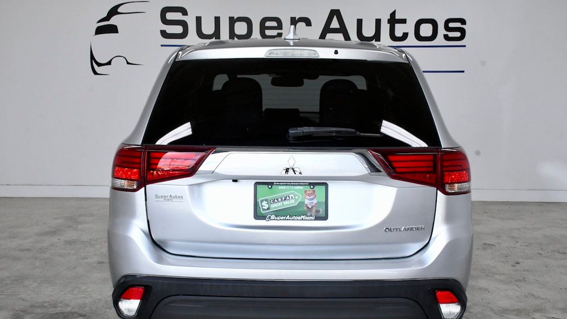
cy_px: 186
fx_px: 722
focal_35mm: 48
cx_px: 288
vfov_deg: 24.9
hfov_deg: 42.9
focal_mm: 30
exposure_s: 1/500
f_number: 11
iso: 2500
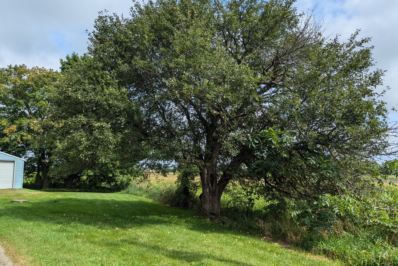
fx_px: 287
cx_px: 200
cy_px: 137
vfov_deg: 49.5
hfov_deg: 69.4
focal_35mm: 26
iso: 51
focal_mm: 6.81
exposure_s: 1/1887
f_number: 1.85
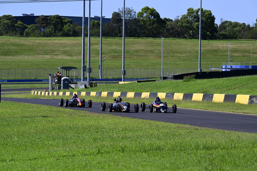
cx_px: 128
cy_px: 86
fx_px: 1713
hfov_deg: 8.6
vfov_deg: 5.7
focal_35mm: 240
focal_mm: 240
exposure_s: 1/640
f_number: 11
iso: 400
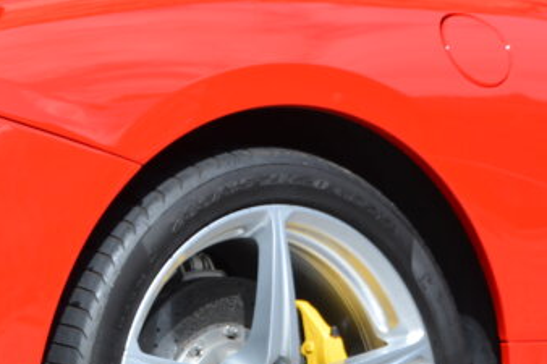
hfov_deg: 9.6
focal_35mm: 209
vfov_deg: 6.6
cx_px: -267
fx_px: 3174
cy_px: 190
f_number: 8
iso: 100
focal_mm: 46
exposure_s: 1/250
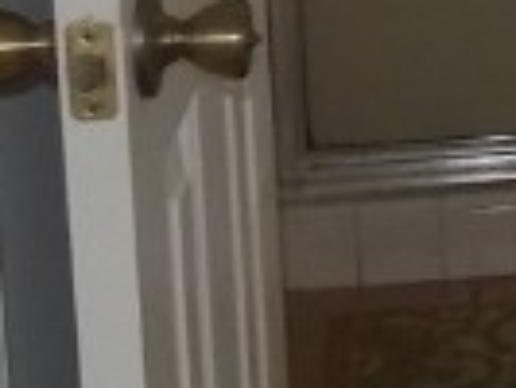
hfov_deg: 9.9
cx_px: 1214
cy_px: -206
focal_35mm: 177
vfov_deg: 8.2
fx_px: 2641
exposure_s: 1/30
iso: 200
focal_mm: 4
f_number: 3.1
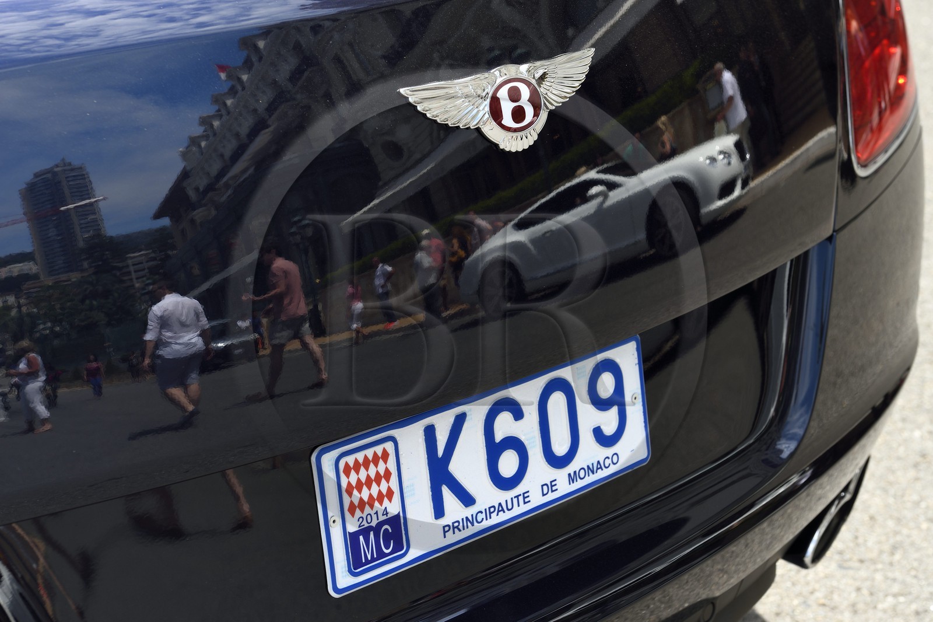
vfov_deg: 19.4
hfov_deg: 28.8
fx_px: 1814
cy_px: 311
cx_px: 466
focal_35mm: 70
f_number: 9
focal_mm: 70
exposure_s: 1/100
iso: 200
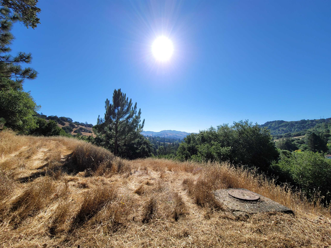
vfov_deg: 89.9
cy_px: 124
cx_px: 166
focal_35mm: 13
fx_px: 124
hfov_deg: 106.2
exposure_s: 1/2483
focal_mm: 2.2
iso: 64
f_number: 2.2
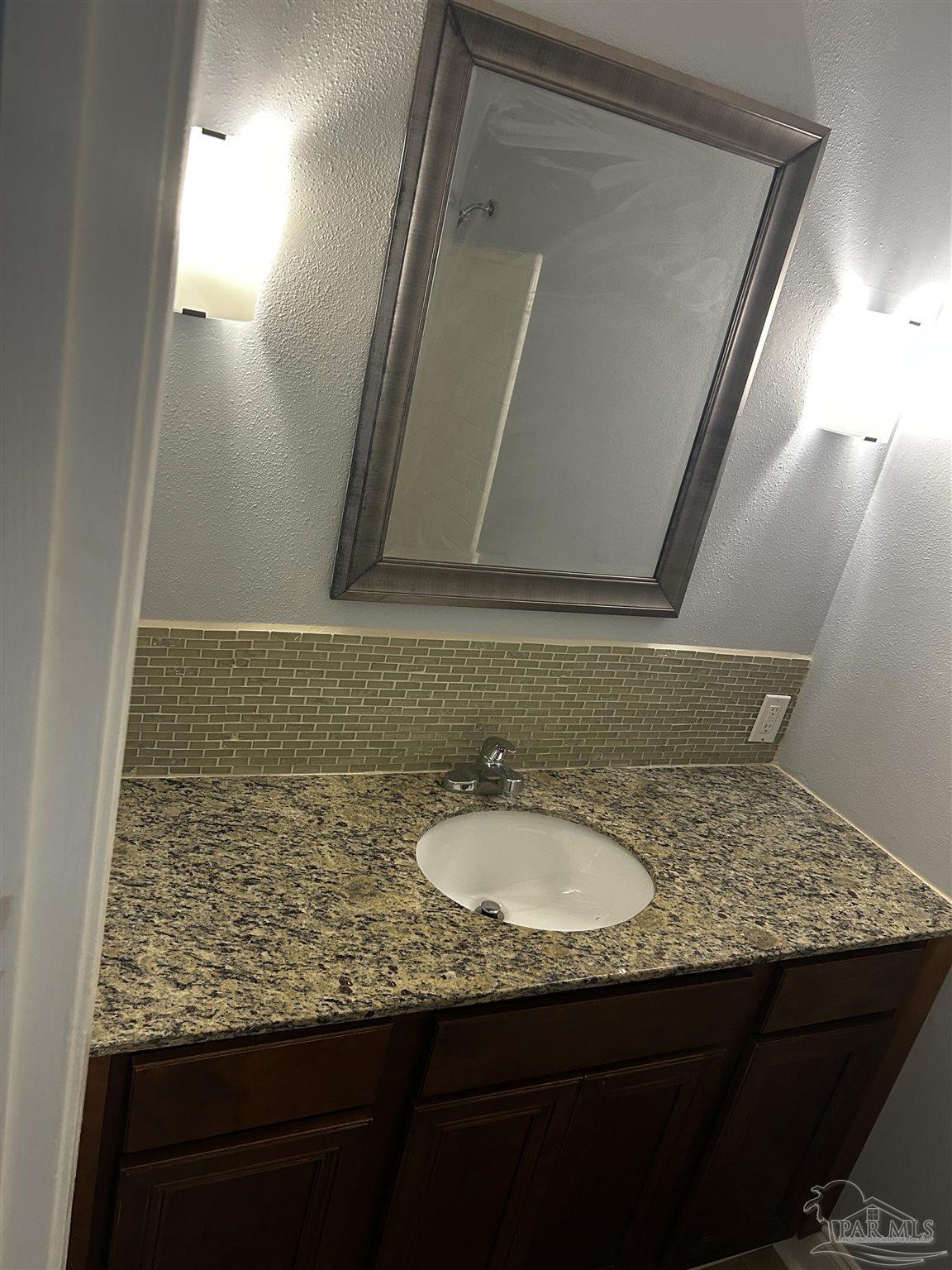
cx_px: 476
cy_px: 635
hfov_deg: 53.1
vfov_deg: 67.3
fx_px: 953
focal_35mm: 26
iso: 200
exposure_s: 1/60
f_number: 1.5
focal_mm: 5.7
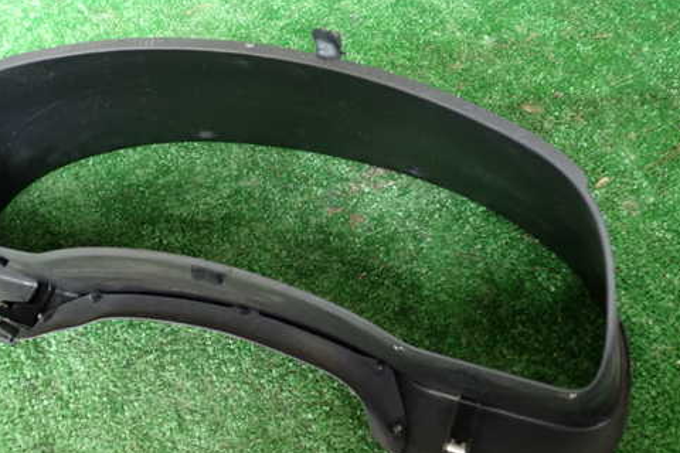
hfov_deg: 49.3
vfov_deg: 34.2
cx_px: 276
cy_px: 201
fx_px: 737
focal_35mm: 39
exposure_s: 1/30
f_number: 2.3
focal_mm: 5.4
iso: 250
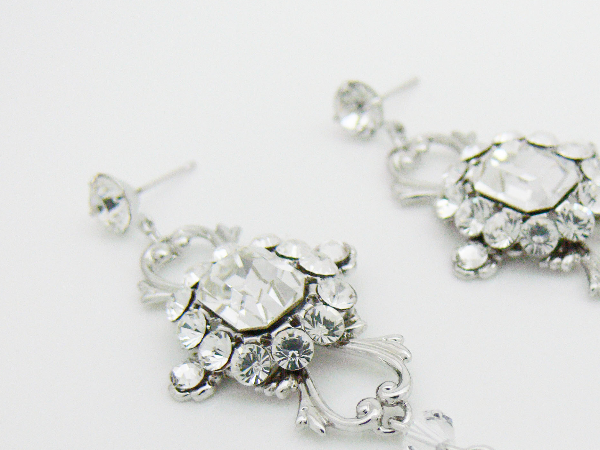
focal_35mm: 61
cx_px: 465
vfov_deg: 23.7
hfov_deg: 31.0
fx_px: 1057
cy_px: 357
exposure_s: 1/25
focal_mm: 7.4
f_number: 2.8
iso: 200
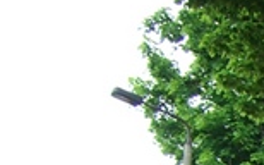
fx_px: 1503
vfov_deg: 5.8
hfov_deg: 9.3
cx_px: 569
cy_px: 493
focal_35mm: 209
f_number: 2.7
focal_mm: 6.2
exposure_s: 1/160
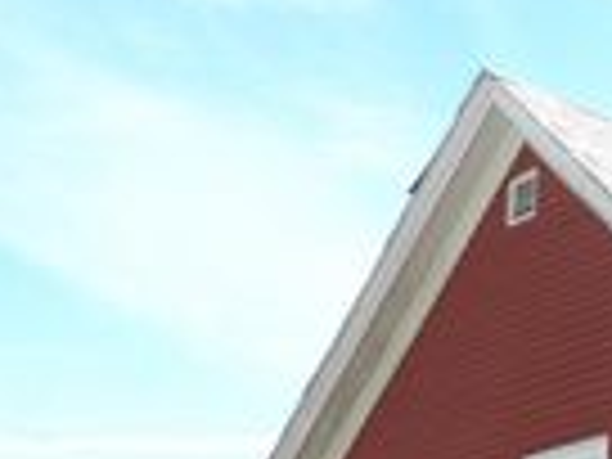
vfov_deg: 13.6
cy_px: 677
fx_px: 1821
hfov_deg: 16.0
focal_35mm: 103
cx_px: 1116
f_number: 3.4
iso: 100
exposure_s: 1/319
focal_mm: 5
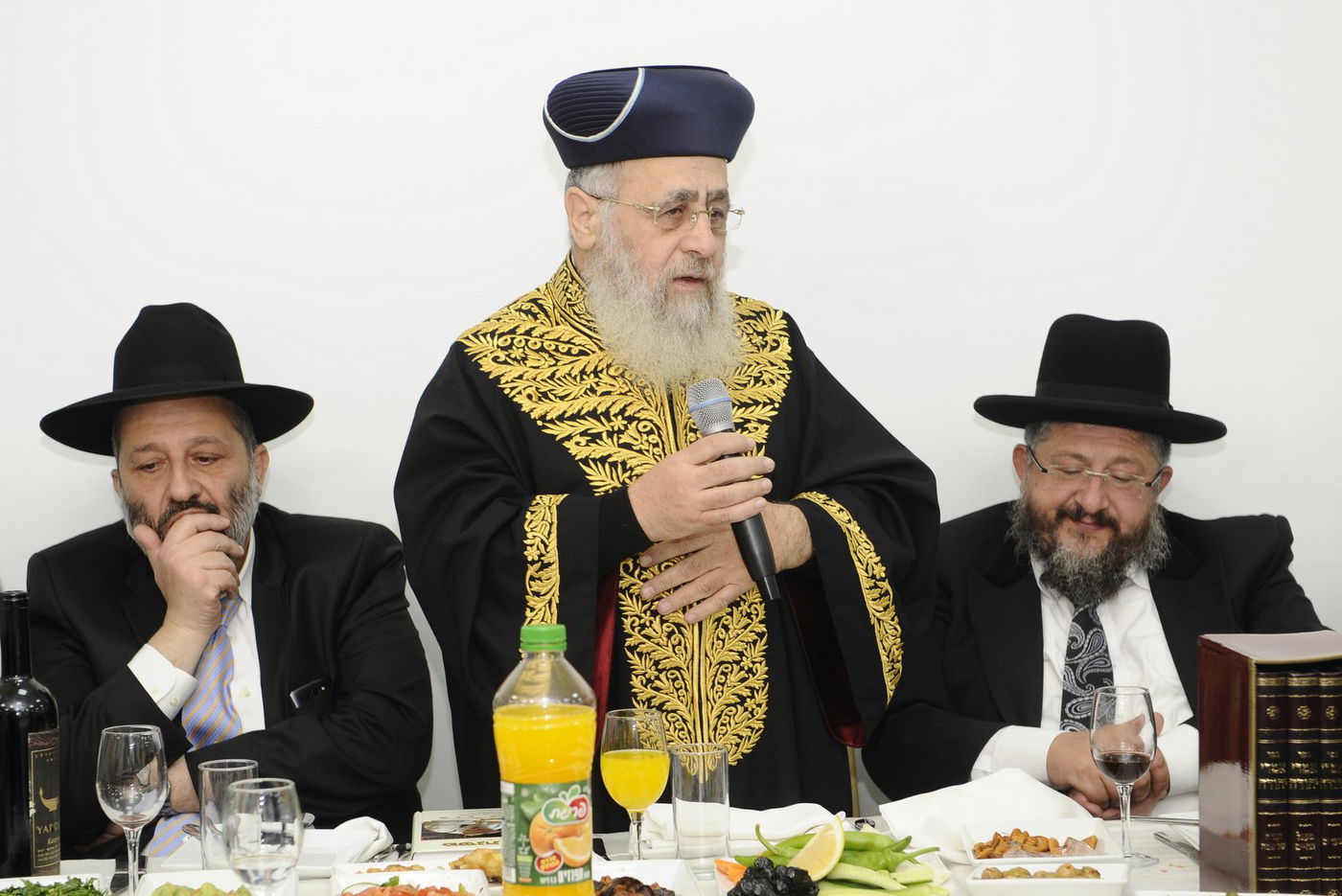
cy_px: 448
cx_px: 671
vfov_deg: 19.5
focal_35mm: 70
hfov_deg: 28.8
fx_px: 2611
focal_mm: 70
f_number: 4.5
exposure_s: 1/125
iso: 800
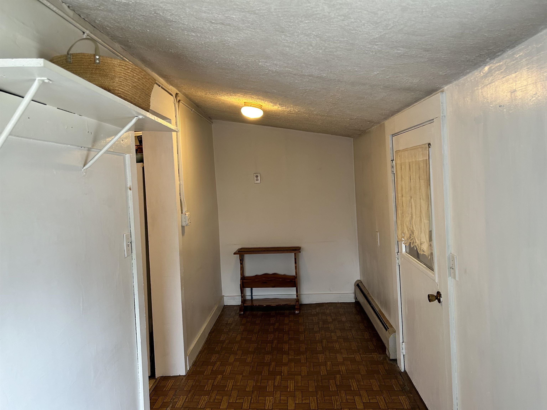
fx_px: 411
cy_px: 205
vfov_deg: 53.1
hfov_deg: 67.3
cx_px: 274
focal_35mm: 26
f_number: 1.5
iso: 160
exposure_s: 1/60
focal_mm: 5.7
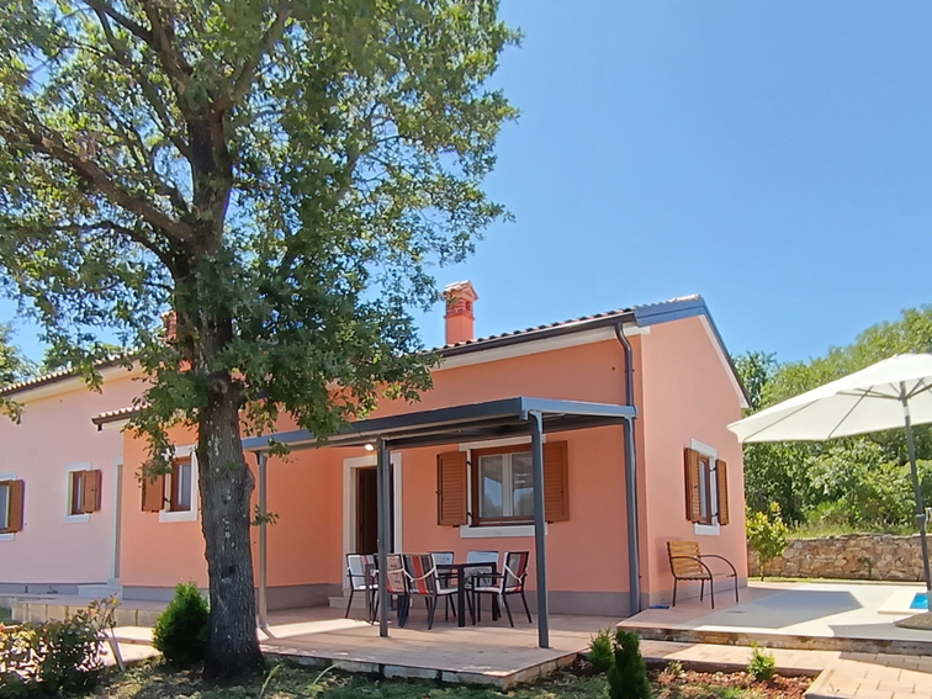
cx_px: 486
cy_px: 501
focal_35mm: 27
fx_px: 727
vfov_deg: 49.8
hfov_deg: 65.3
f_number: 2.2
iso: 101
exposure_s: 1/460
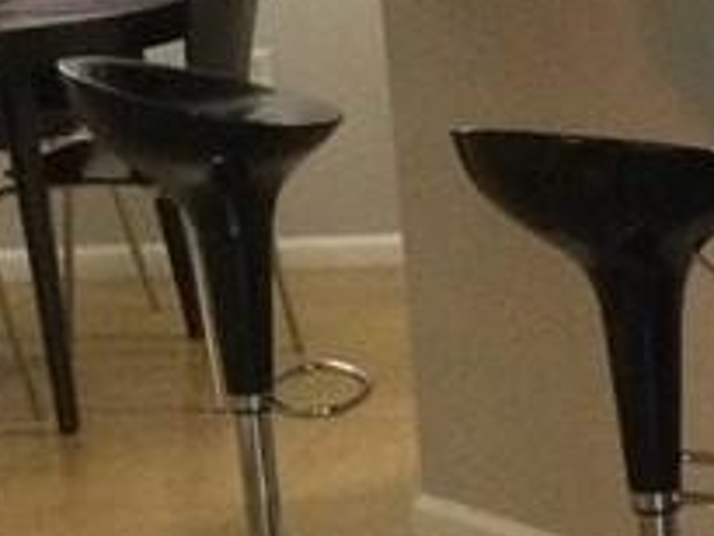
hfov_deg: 12.2
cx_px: 1062
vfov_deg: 9.6
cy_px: 143
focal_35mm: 155
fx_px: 3199
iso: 250
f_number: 2.4
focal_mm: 3.3
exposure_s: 1/30
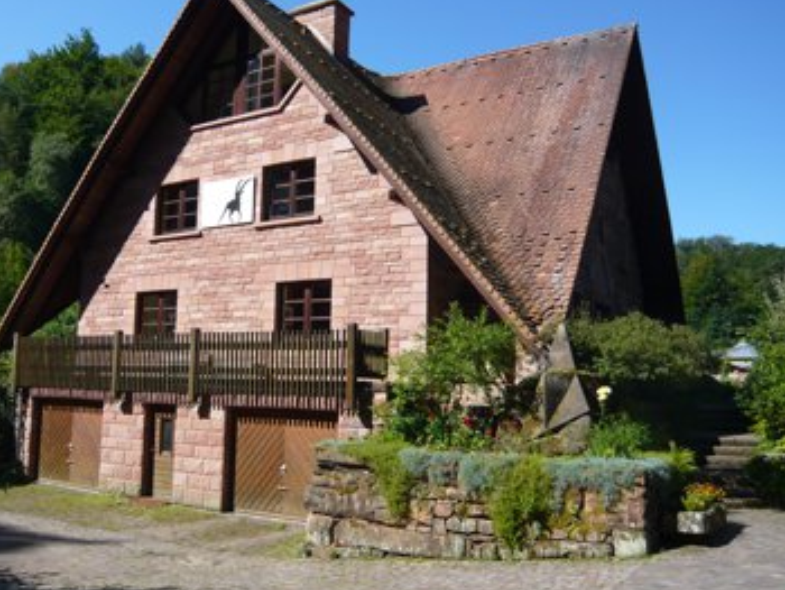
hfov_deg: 56.6
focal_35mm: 32
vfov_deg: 44.2
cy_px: 274
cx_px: 339
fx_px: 726
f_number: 8
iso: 100
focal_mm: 4.6
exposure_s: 1/160
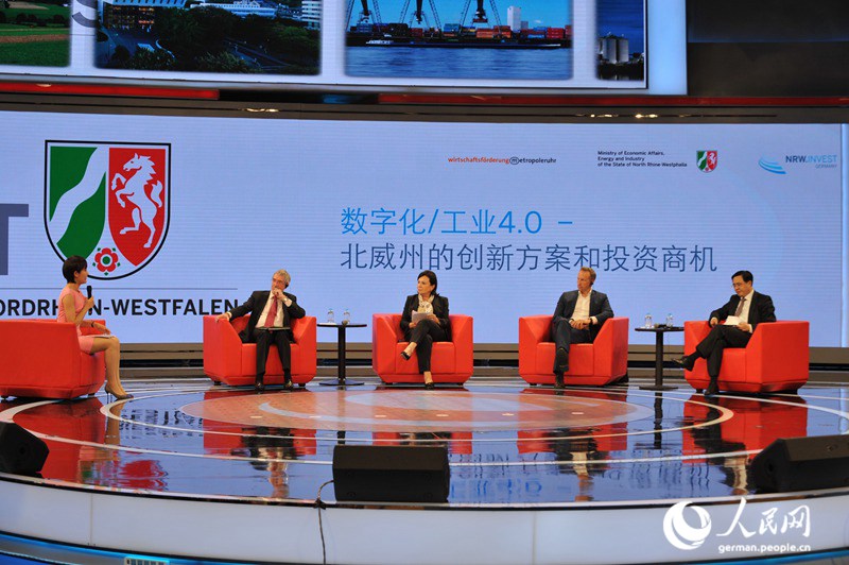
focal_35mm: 70
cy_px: 282
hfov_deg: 28.9
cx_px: 424
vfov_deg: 19.4
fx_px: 1649
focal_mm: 70
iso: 640
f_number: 5.6
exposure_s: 1/80
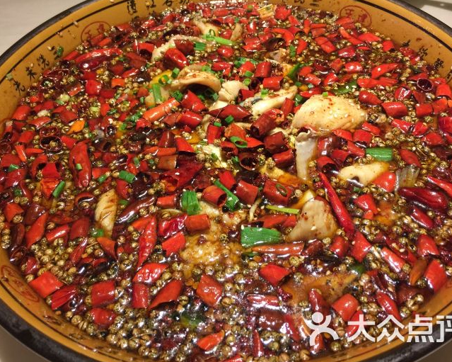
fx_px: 415
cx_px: 235
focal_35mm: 31
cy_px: 180
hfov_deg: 57.2
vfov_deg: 47.1
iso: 40
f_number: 2.2
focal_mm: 4.15
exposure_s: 1/30
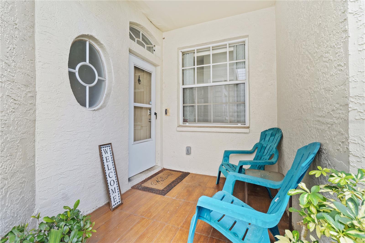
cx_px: 182
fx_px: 152
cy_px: 122
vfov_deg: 77.3
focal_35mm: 15
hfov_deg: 100.4
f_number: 8
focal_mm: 10
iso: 250
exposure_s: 1/13
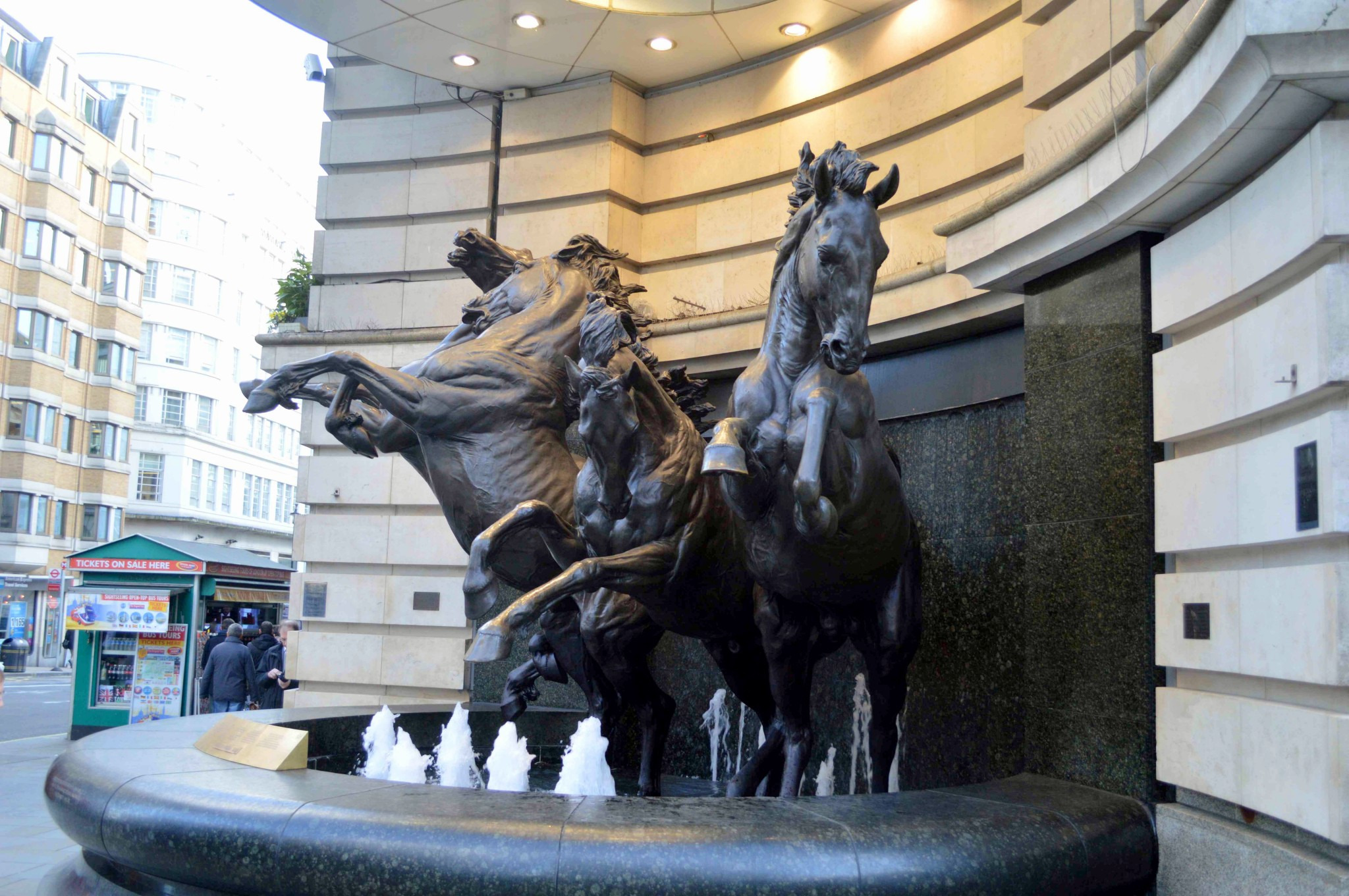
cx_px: 674
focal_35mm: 36
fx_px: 1348
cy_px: 448
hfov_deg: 53.2
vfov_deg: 36.8
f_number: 5
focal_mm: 24
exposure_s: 1/100
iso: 400
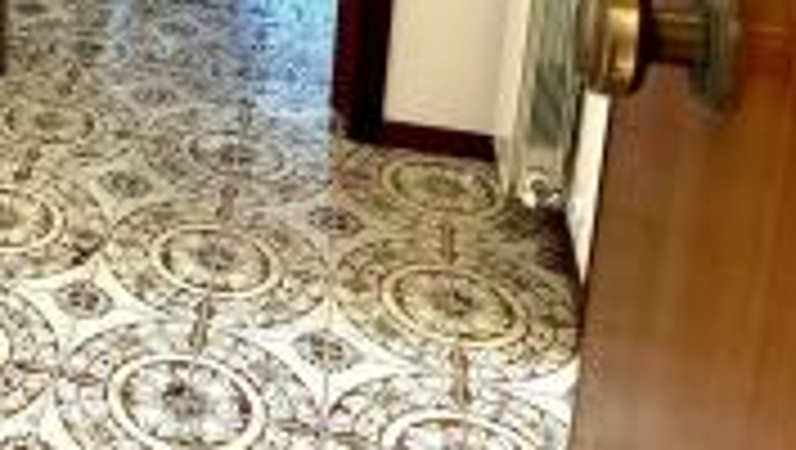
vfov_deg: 18.4
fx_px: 1247
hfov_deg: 31.4
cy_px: -202
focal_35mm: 59
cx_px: -81
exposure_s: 1/50
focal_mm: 6.86
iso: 320
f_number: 1.78
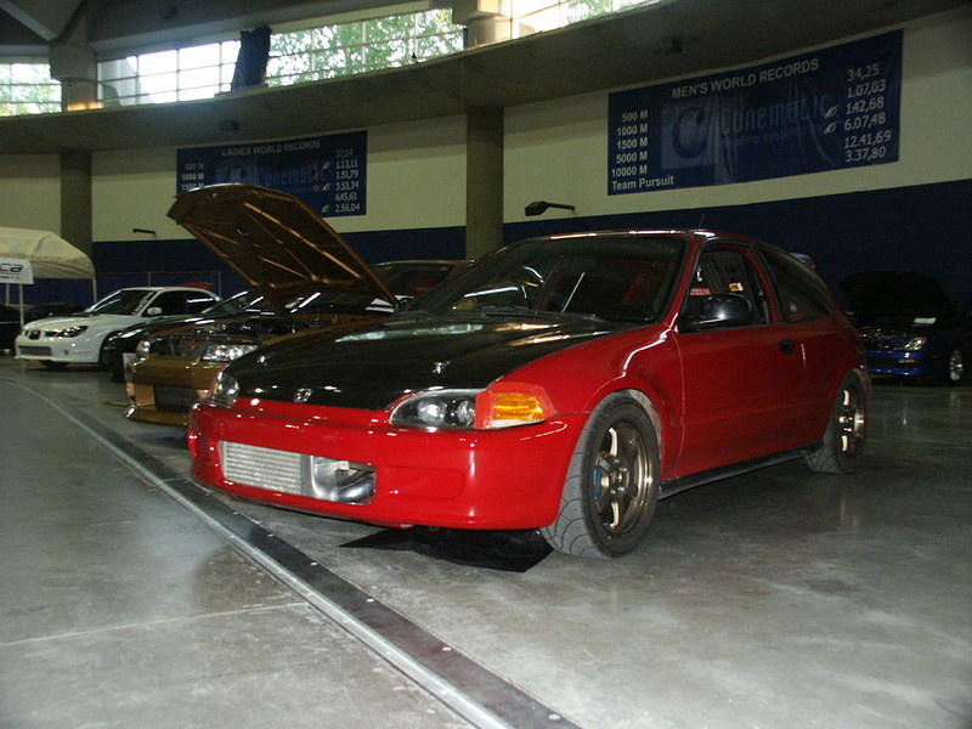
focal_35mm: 37
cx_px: 486
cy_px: 364
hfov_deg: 50.1
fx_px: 1039
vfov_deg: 38.7
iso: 200
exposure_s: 1/45
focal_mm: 9.7
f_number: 2.8
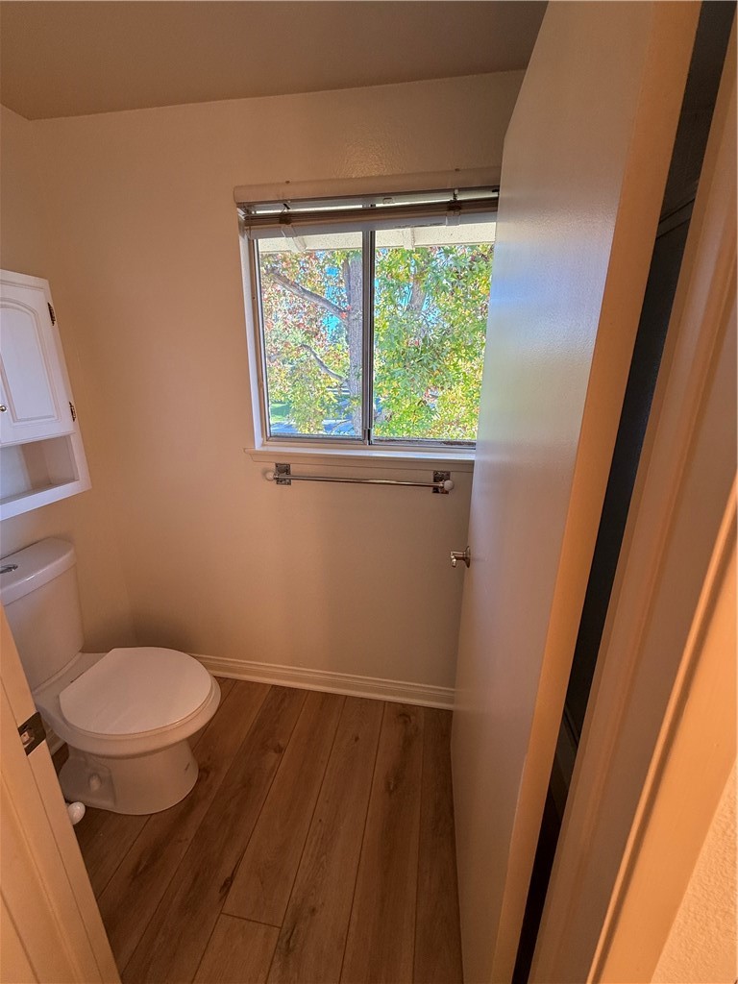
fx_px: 398
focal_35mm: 14
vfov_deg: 102.1
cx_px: 369
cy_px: 492
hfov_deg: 85.7
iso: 125
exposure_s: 1/120
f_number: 2.2
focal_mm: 2.22
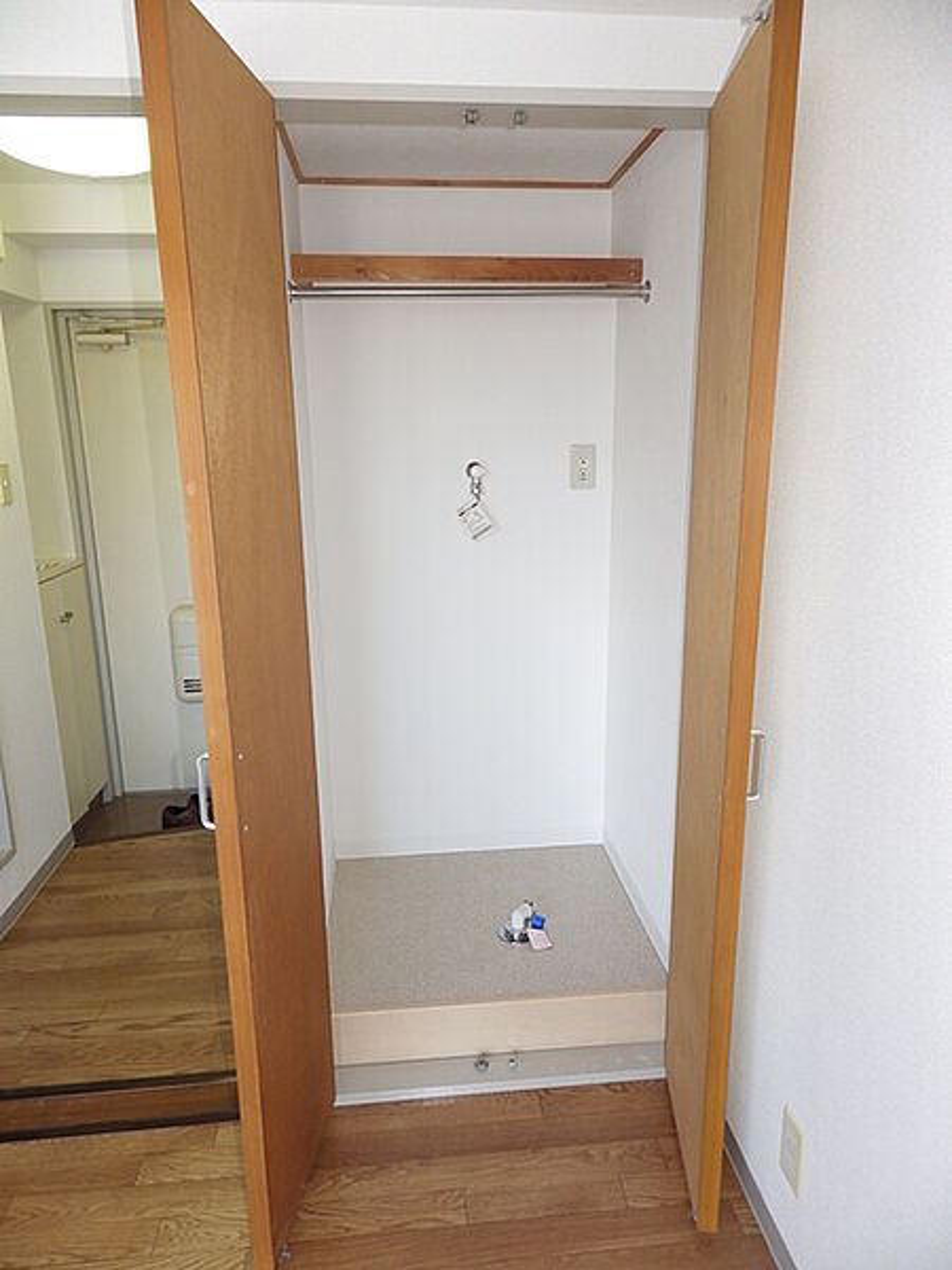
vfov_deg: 76.4
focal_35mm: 22
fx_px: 807
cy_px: 635
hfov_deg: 61.1
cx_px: 476
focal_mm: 4
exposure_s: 1/45
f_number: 3.1
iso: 160
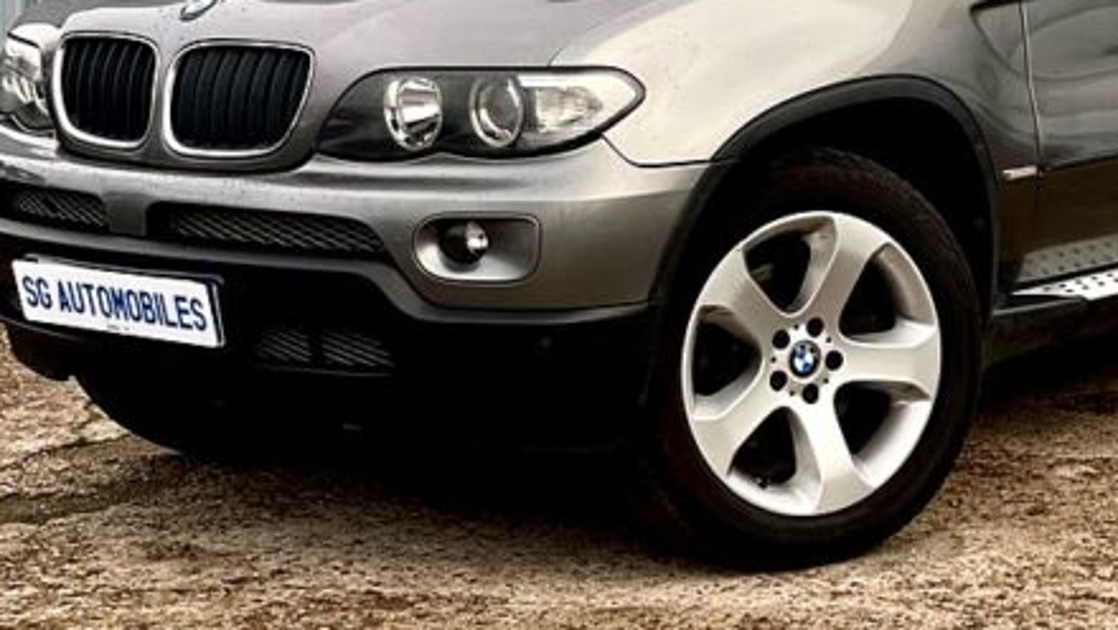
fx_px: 3055
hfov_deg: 20.5
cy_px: -84
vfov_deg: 11.6
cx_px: 872
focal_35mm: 103
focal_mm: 6
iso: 50
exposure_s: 1/122
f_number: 2
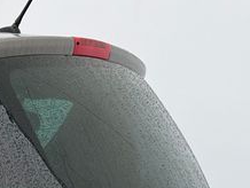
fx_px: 882
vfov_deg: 11.4
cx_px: -245
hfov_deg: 13.8
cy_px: 326
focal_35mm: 122
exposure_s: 1/215
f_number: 1.6
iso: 40
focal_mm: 5.1
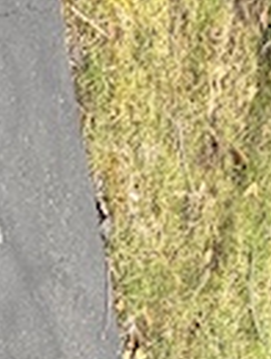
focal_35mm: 86
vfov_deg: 11.3
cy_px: 1096
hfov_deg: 13.7
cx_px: -324
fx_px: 895
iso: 40
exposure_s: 1/206
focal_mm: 2.22
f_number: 2.2
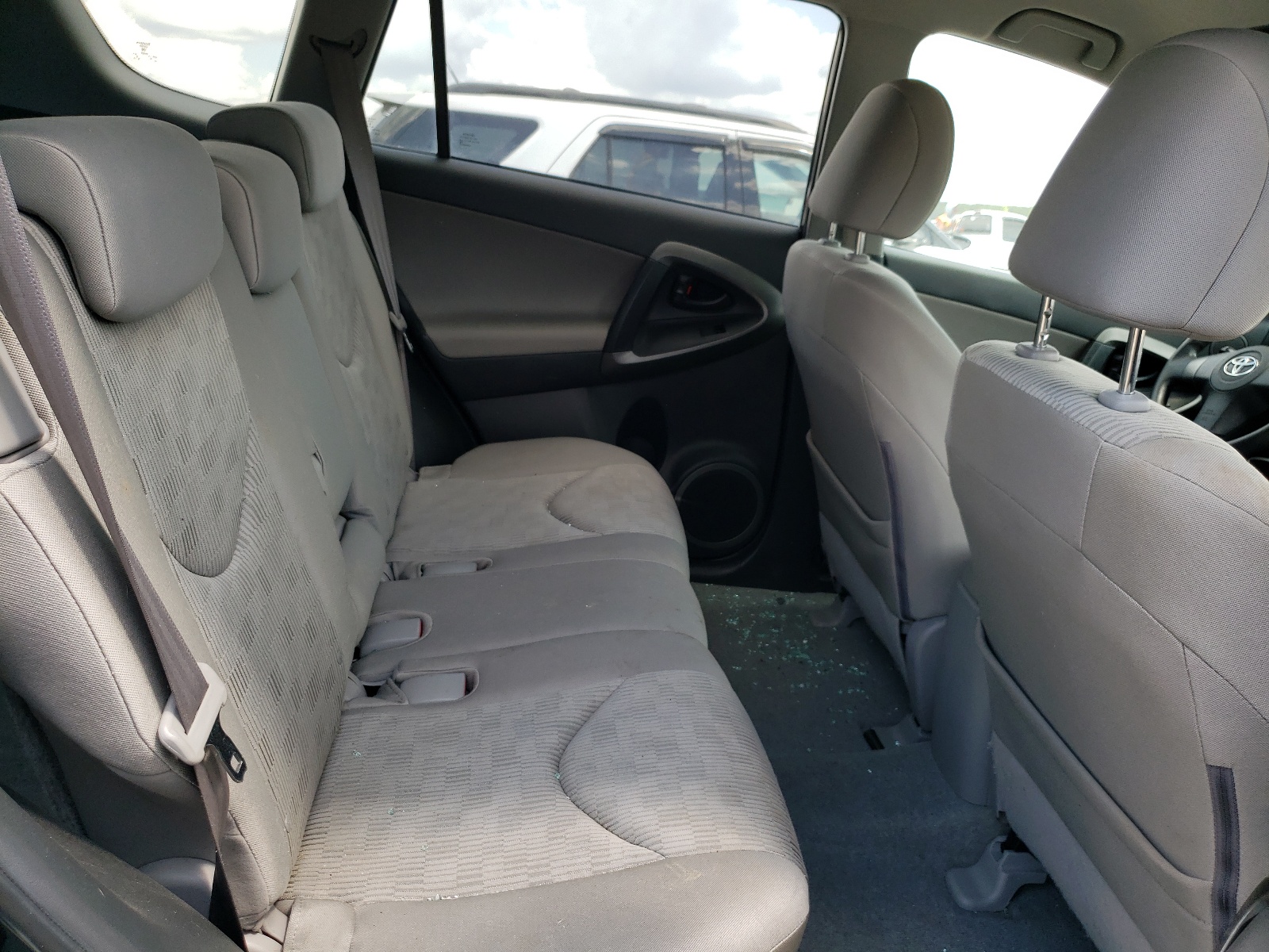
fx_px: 953
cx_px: 634
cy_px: 476
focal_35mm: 26
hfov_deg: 67.3
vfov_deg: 53.1
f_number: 1.5
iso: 50
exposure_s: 1/323
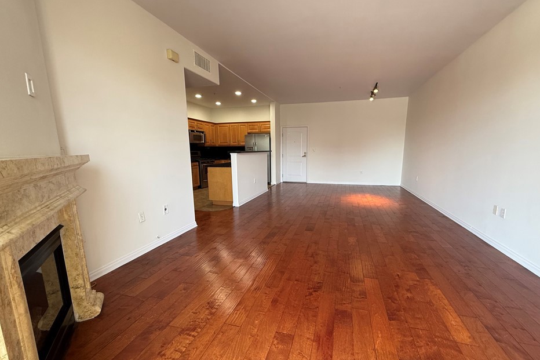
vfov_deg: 73.6
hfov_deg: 96.7
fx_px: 240
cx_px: 278
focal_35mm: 16
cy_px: 193
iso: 200
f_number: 2.2
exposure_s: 1/120
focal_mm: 2.22
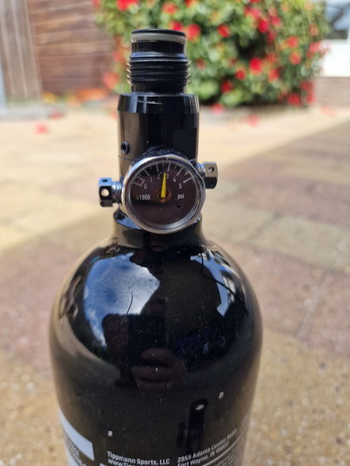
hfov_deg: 58.9
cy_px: 233
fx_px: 310
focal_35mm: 23
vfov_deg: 73.9
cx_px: 175
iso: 50
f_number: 1.8
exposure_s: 1/385
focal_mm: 6.4
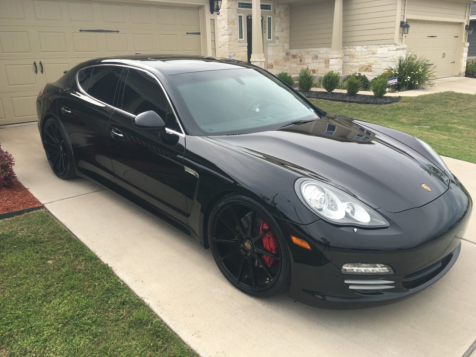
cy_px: 178
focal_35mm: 29
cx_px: 238
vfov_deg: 48.2
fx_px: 399
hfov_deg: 61.7
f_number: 2.2
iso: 25
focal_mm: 4.15
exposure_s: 1/674
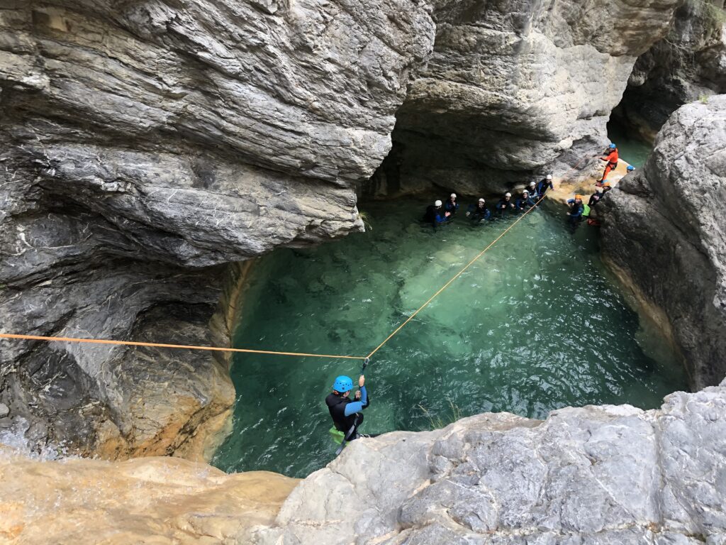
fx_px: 587
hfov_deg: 63.4
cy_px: 272
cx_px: 363
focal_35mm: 28
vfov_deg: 49.7
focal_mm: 3.99
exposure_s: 1/154
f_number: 1.8
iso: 20
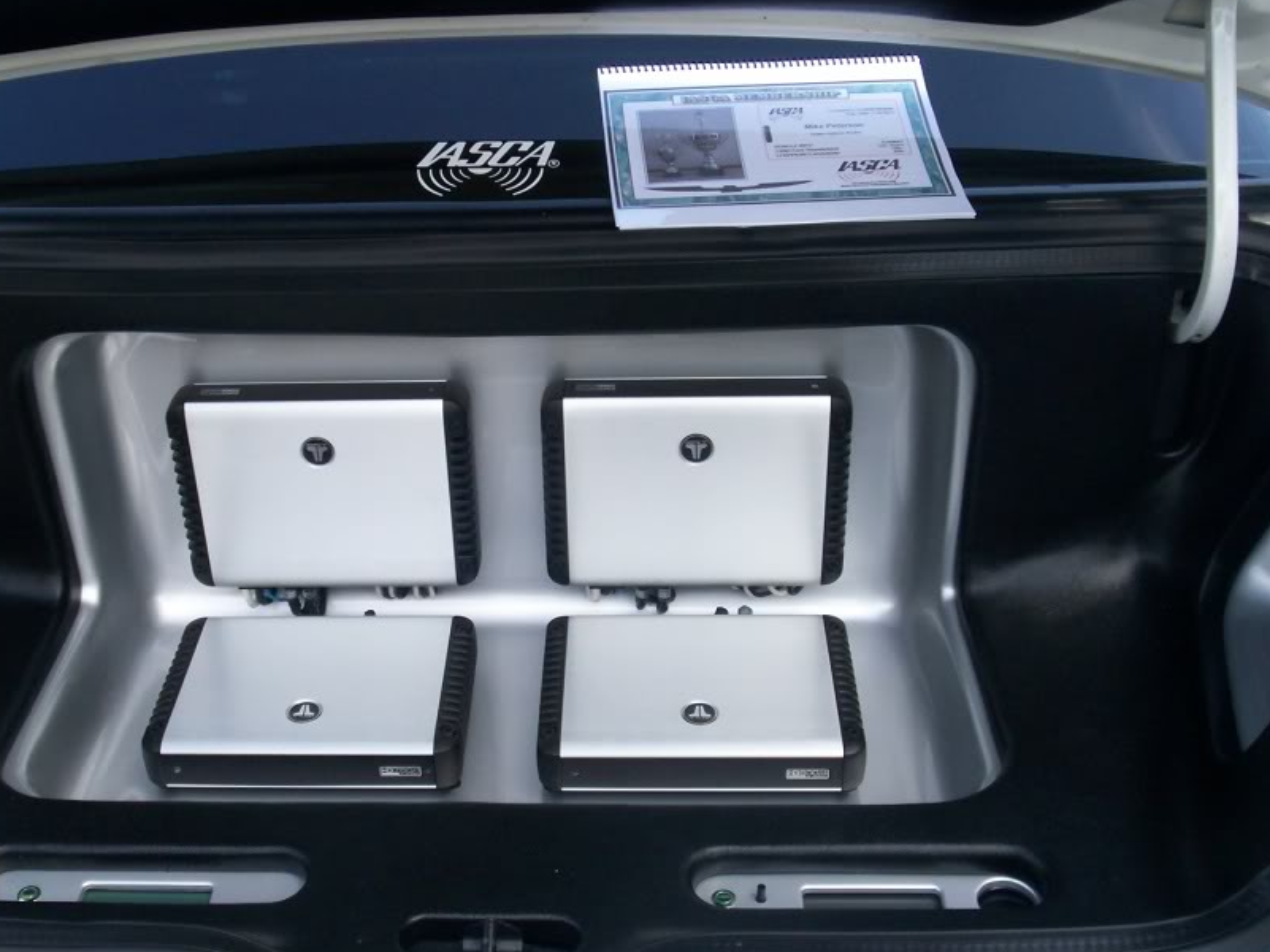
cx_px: 514
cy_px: 463
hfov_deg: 41.1
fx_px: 1688
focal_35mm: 46
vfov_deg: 31.5
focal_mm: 5.9
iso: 100
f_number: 4.5
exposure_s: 1/226
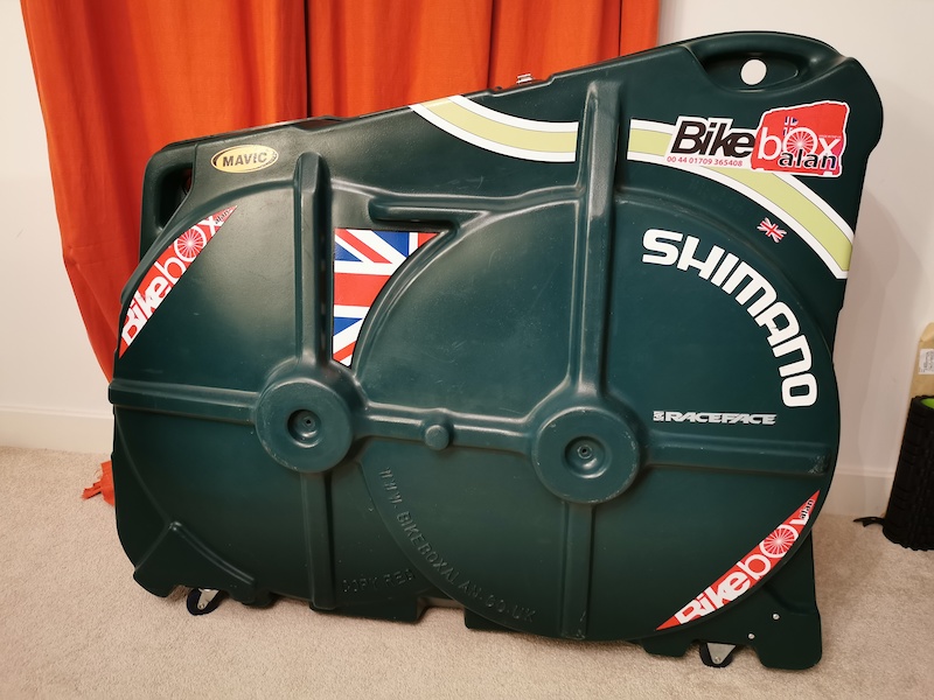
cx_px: 467
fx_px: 729
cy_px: 350
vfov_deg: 51.4
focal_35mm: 27
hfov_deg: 65.3
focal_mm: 5.58
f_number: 1.8
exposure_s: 1/25
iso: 400
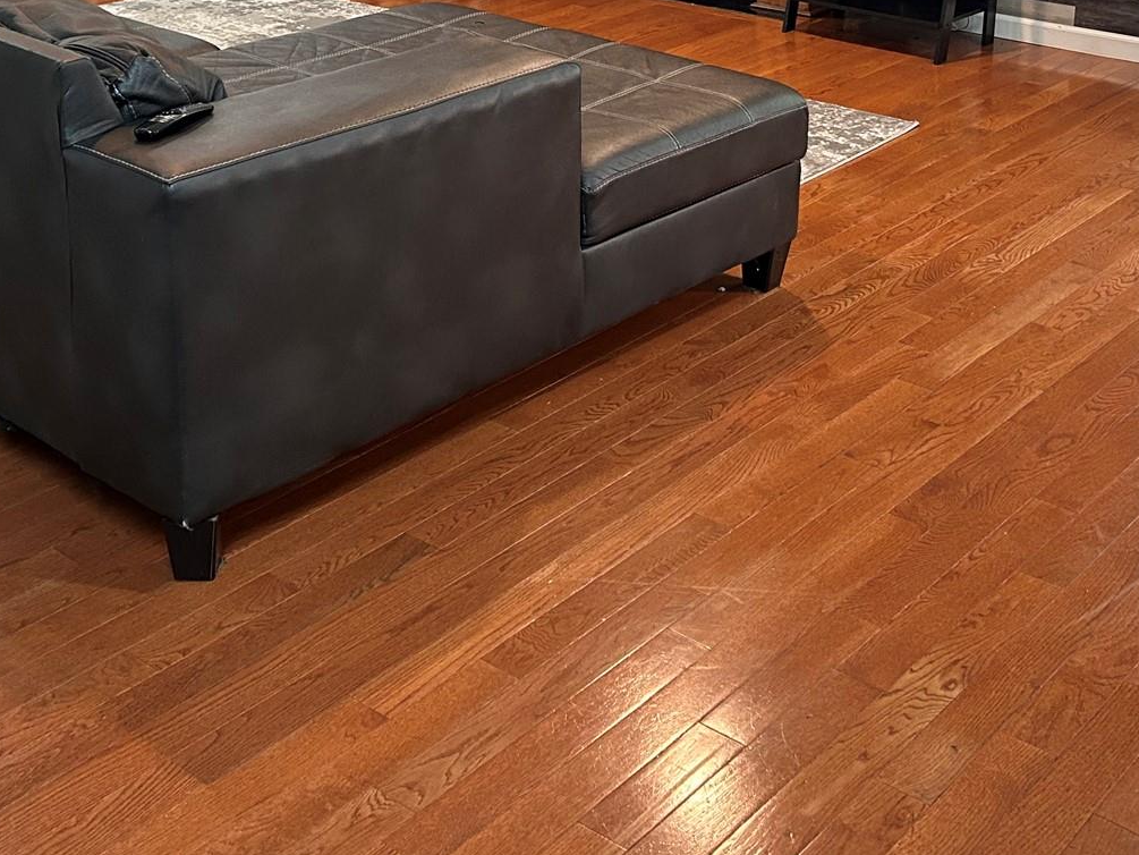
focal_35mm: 53
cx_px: 532
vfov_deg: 26.1
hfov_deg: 36.2
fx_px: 1744
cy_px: -3
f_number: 1.5
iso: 320
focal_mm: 5.7
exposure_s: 1/60
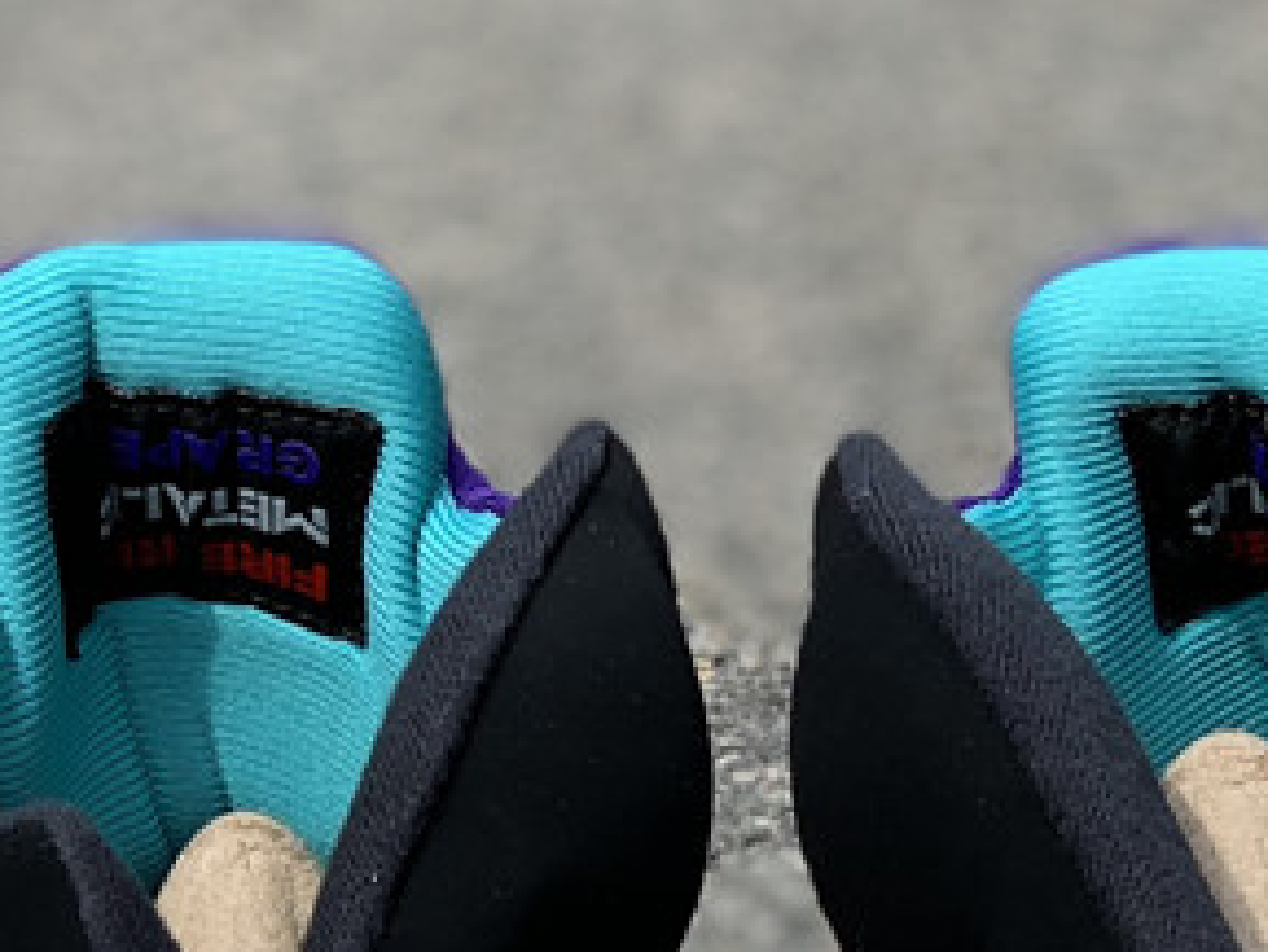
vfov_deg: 10.1
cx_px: 834
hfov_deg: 13.7
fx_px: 5277
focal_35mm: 144
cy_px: 1167
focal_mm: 6
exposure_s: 1/749
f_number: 2.4
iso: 16
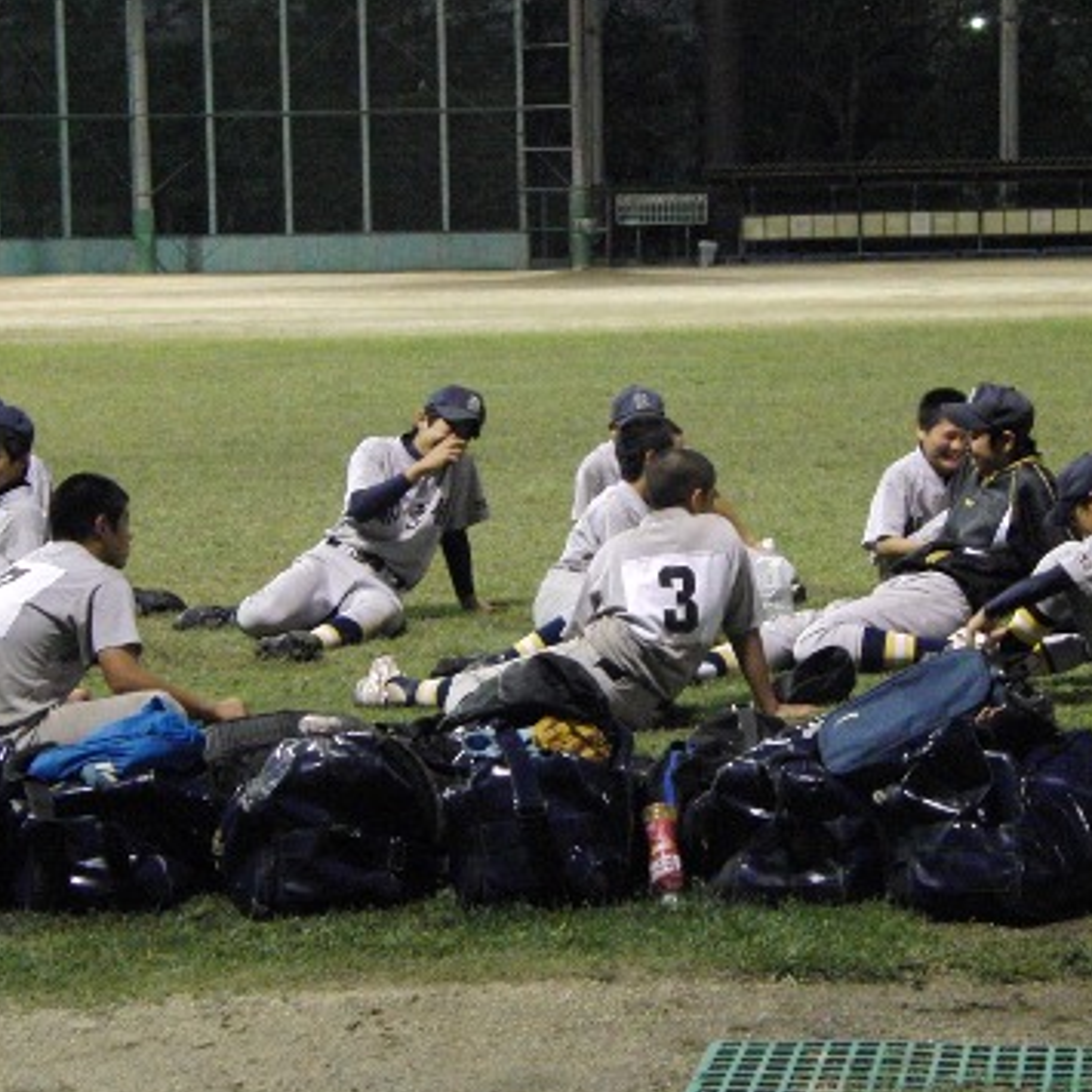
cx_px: 658
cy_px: 517
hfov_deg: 17.0
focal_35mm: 102
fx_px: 3640
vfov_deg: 17.1
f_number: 3.5
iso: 800
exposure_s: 1/60
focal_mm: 11.4
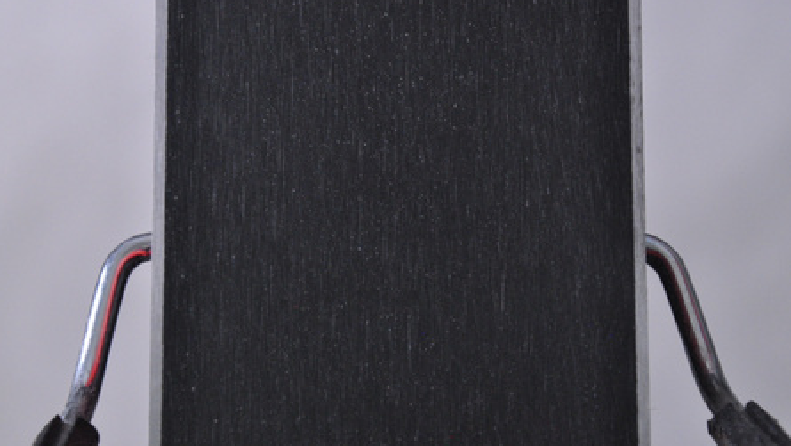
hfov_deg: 12.9
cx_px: 393
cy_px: 241
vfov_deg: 7.3
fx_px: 3495
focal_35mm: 167
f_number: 9.5
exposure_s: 1/125
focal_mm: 105
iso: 3200
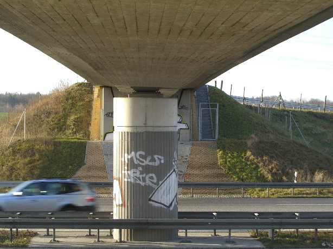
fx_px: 914
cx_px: 166
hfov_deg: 20.7
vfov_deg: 15.6
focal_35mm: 95
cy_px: 124
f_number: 4.8
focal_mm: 19.7
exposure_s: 1/125
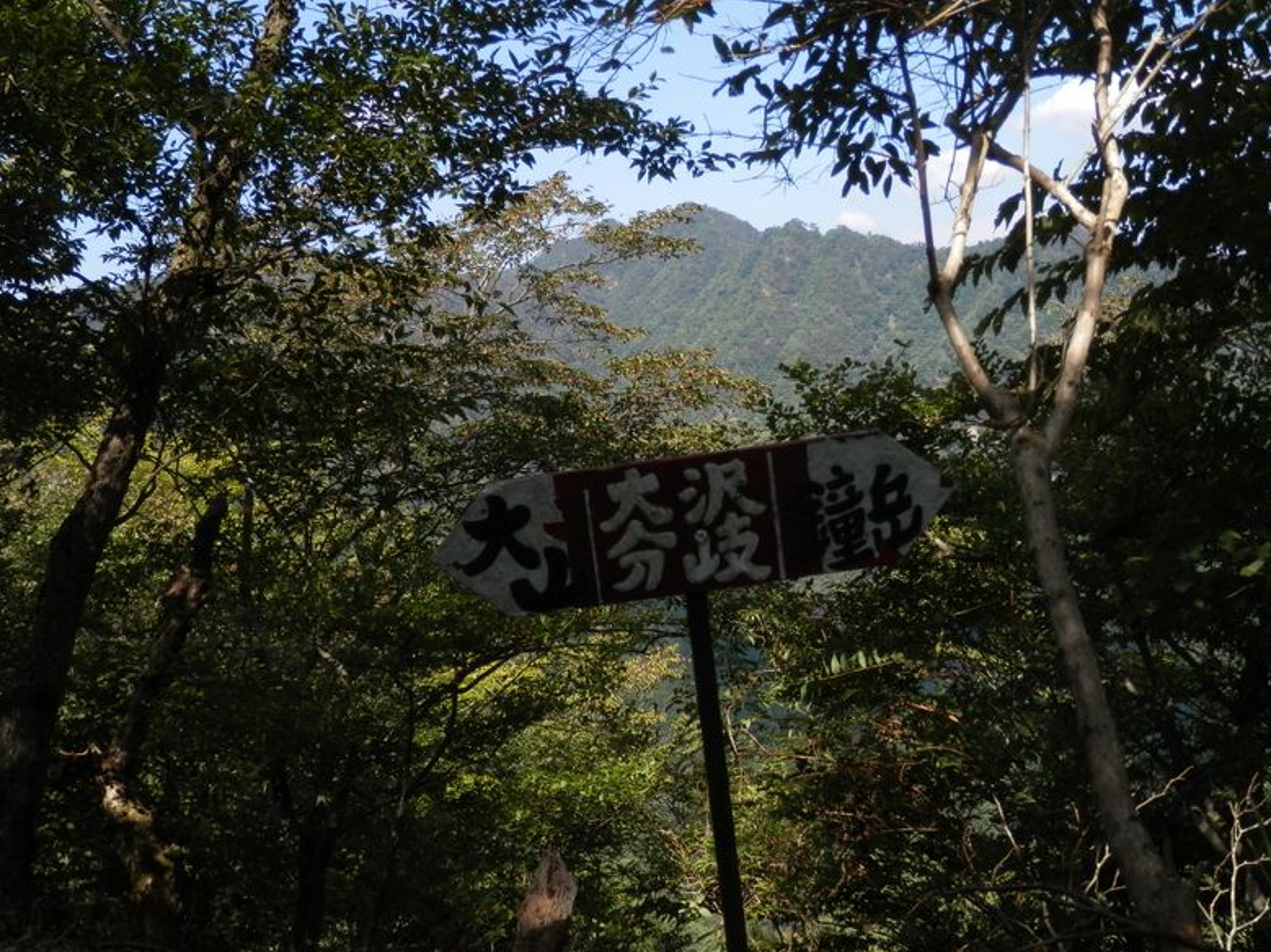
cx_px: 635
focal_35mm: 38
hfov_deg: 49.0
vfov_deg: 37.7
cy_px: 487
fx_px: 1395
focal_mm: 6.6
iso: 80
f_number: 3.6
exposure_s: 1/400
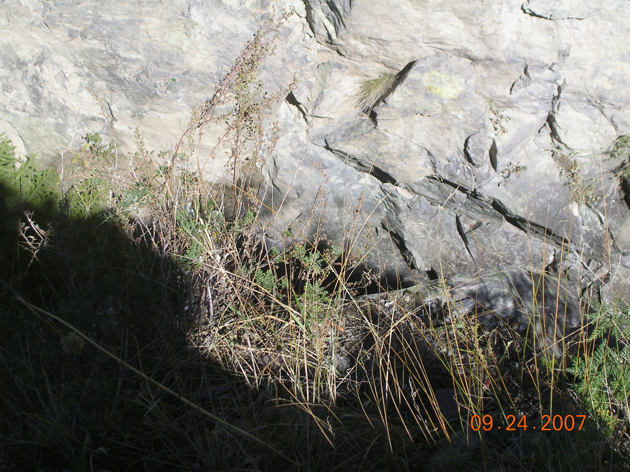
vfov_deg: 15.6
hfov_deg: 20.7
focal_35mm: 95
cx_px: 315
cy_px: 236
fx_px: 1729
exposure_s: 1/450
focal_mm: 14.5
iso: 50
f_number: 4.4
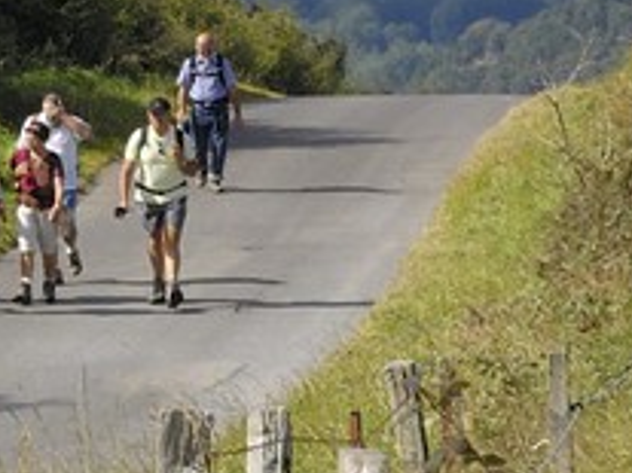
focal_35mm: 312
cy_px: -711
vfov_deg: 4.6
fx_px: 5693
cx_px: -1618
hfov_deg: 5.7
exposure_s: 1/160
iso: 100
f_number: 8.5
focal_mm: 28
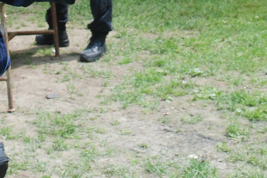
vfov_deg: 11.2
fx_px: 883
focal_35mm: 119
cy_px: -67
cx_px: 98
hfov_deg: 17.2
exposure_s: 1/125
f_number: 5.6
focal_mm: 26
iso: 180
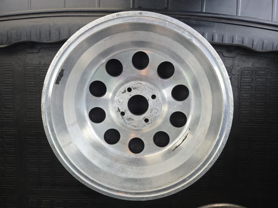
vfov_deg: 58.9
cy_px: 104
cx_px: 139
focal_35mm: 23
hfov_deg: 73.9
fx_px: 185
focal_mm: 5.4
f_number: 1.8
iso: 160
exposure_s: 1/180
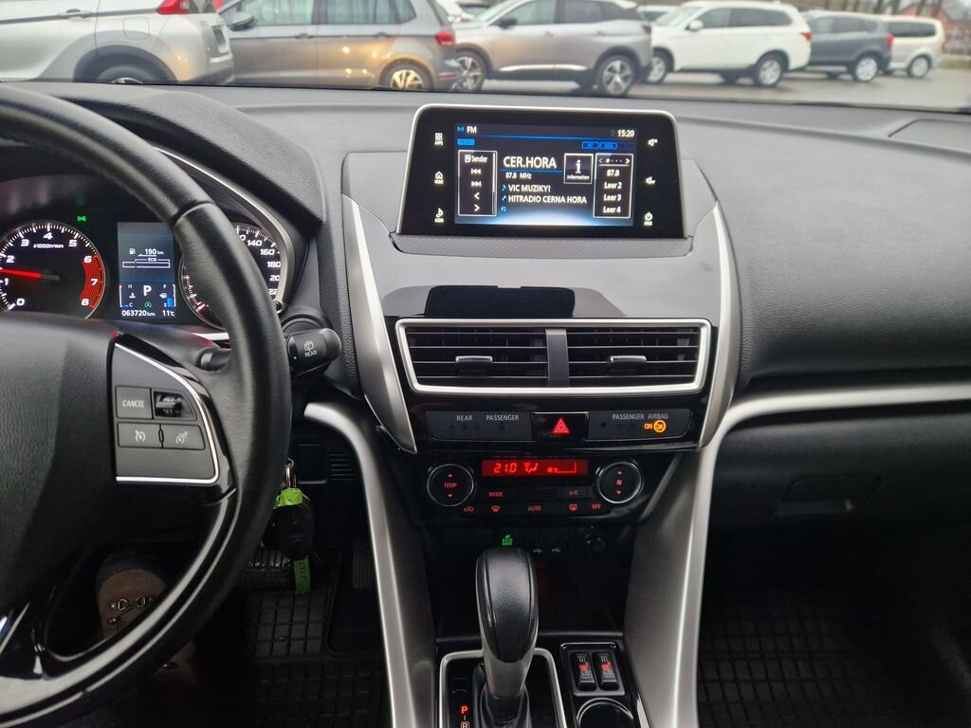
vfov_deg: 58.9
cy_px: 364
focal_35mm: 23
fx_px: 645
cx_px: 486
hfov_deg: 73.9
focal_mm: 5.4
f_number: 1.8
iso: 400
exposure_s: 1/100
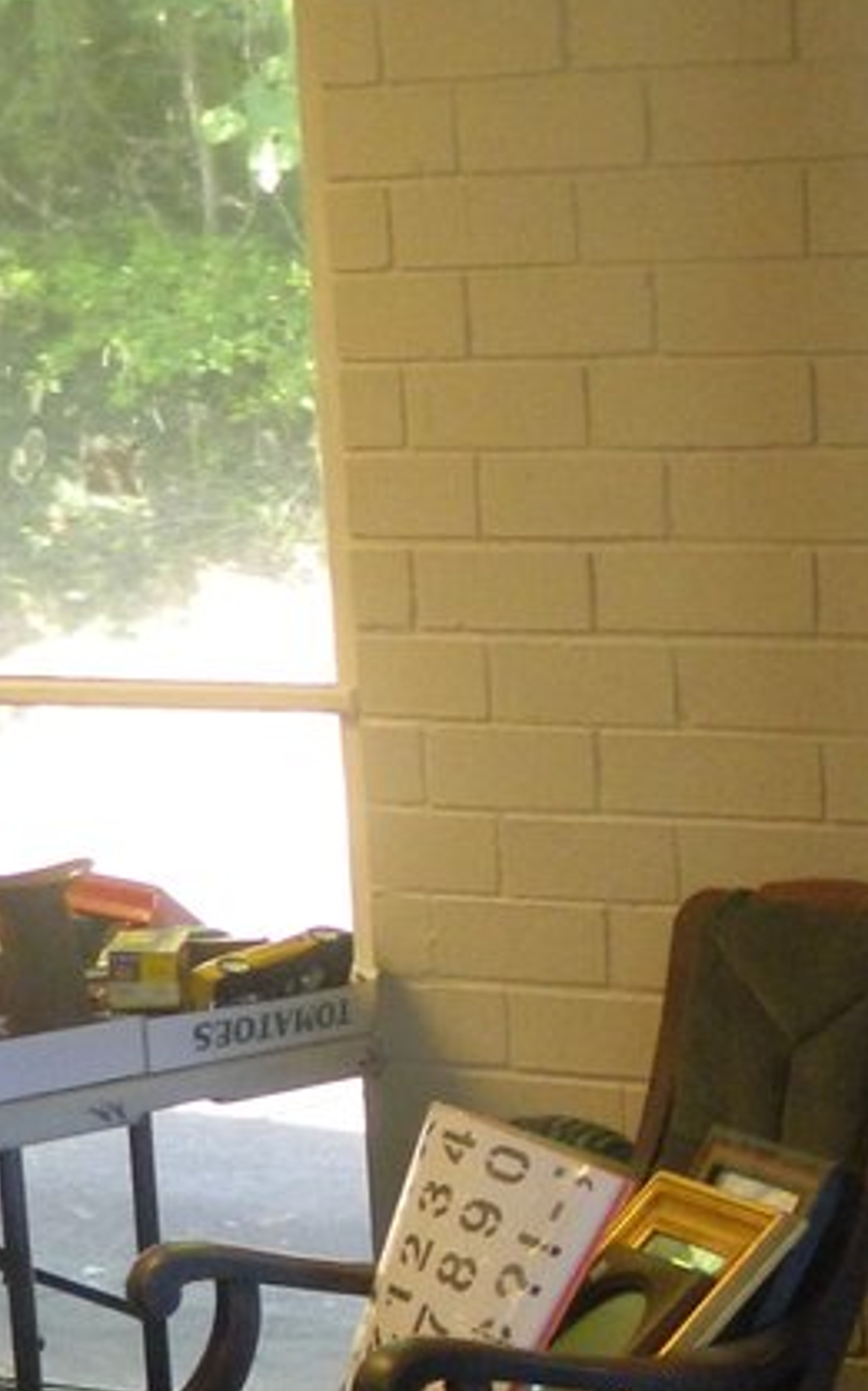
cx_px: 1365
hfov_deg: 12.8
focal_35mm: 96
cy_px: 1216
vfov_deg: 21.2
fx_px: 3636
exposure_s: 1/30
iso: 220
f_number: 3.1
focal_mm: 4.5
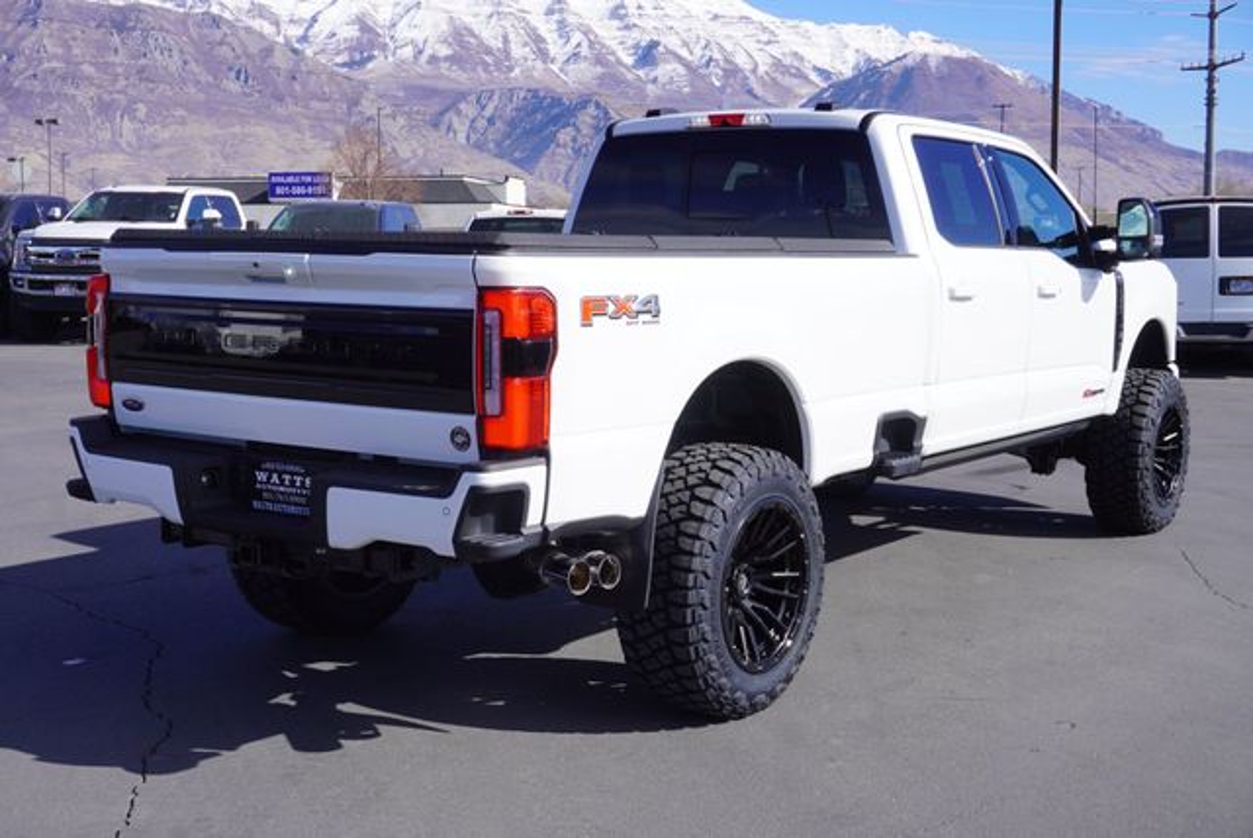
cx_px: 626
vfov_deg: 29.0
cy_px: 419
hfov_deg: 42.3
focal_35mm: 46
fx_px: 1620
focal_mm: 31
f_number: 11
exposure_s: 1/160
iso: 100
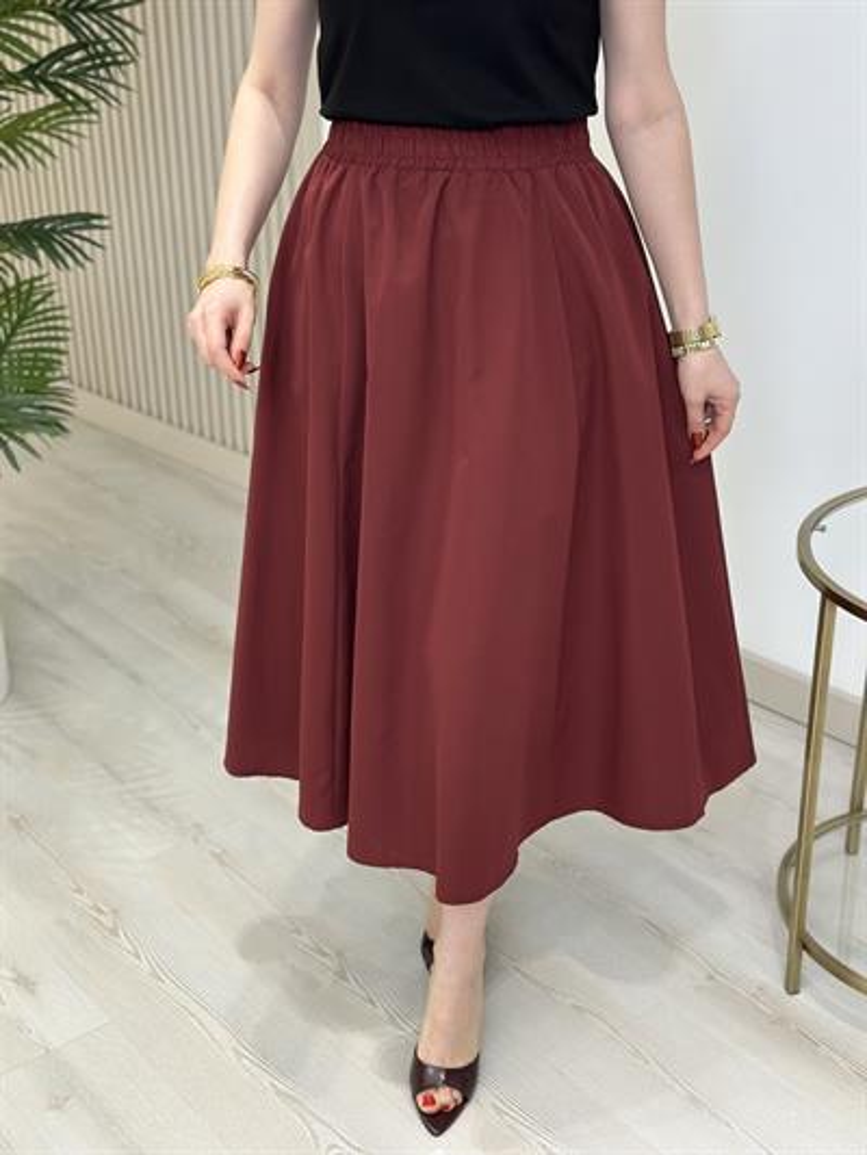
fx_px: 1602
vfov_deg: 39.6
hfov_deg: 30.3
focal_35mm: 48
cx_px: 434
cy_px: 578
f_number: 1.78
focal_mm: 6.86
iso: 80
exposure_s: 1/133
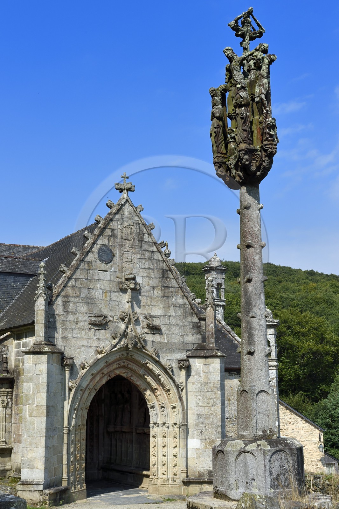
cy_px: 254
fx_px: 777
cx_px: 170
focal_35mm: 55
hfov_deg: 24.6
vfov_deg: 36.3
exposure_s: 1/250
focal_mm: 55
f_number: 13
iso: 200
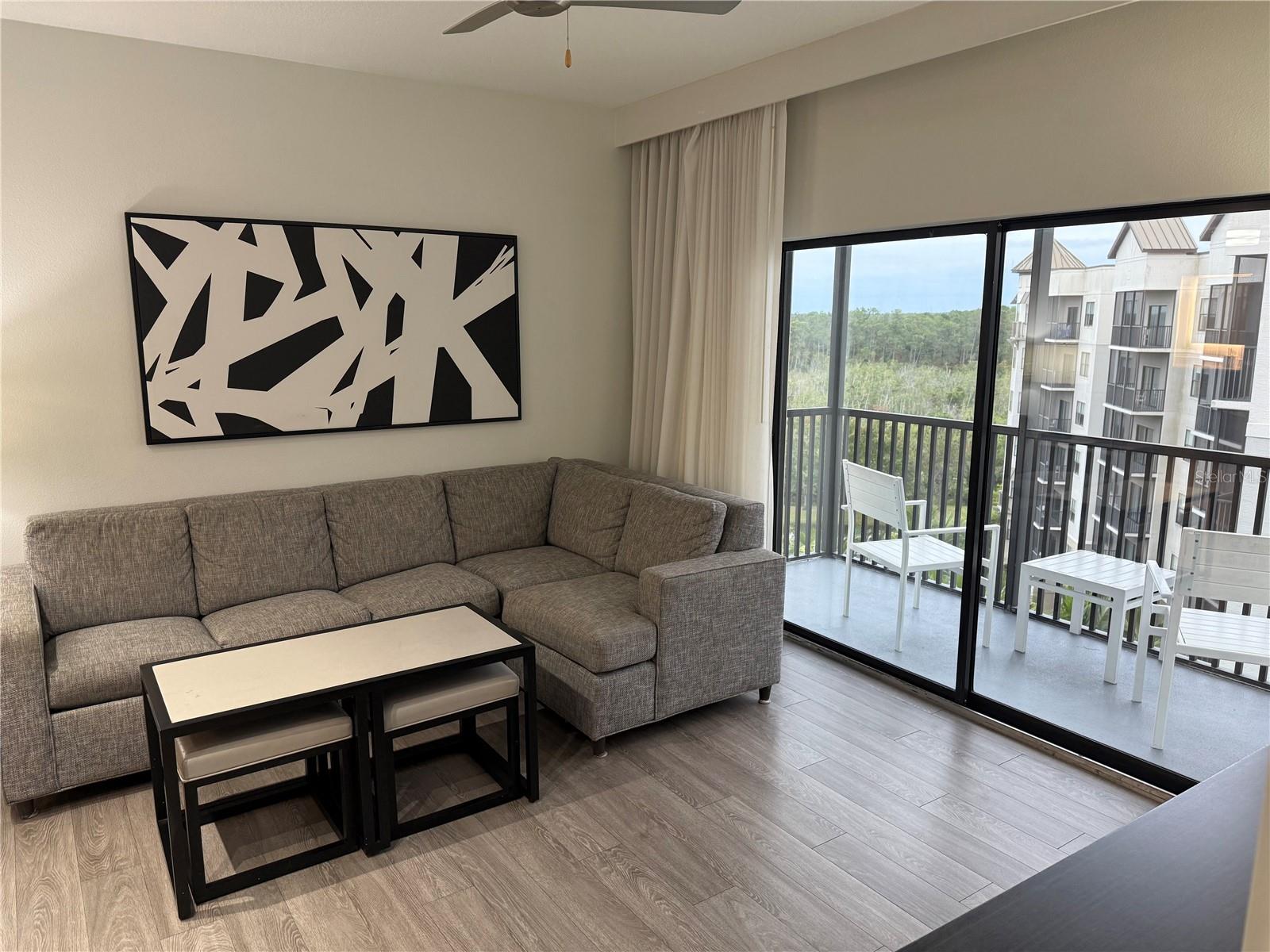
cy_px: 476
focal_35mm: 24
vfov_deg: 56.8
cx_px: 635
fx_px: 881
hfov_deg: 71.6
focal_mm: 6.76
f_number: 1.78
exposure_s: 1/60
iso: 160
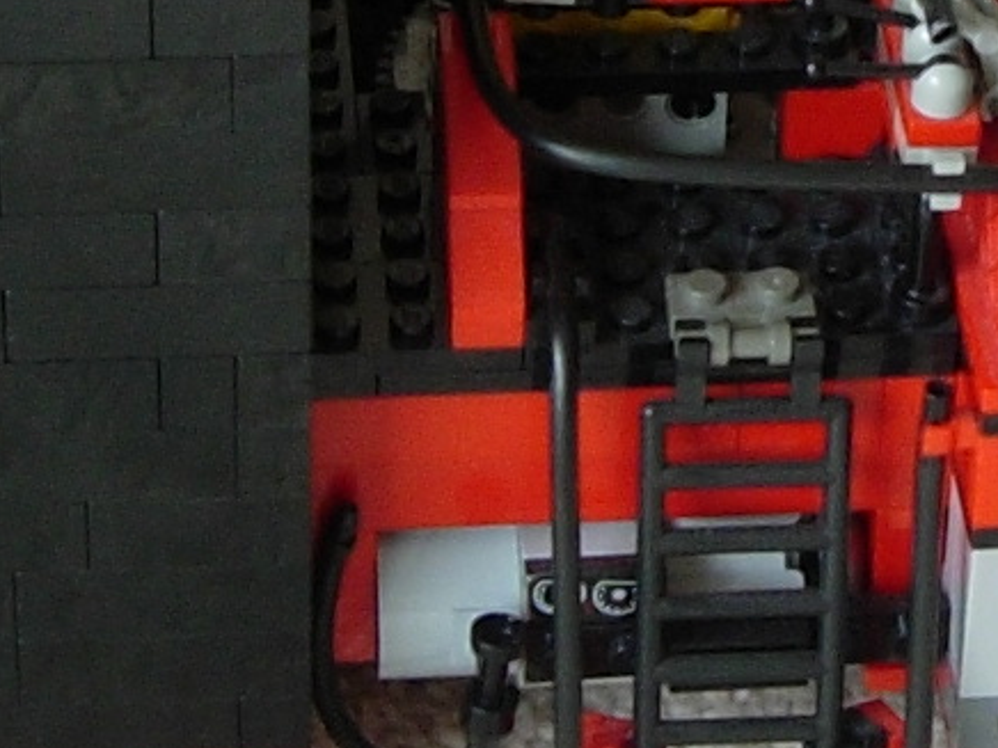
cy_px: -16
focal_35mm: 198
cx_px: 1076
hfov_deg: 9.9
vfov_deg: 7.5
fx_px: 5708
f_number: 2.8
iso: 79
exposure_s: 1/62.1
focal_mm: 7.8
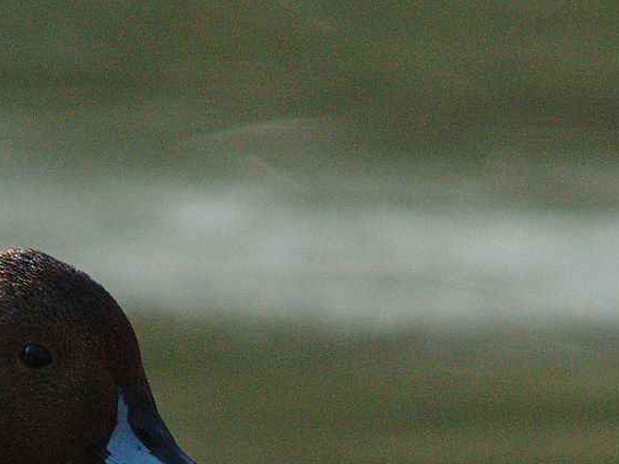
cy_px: 459
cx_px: -48
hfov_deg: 0.8
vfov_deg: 0.6
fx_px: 43730
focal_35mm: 2446
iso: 640
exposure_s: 1/1250
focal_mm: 400
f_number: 5.6
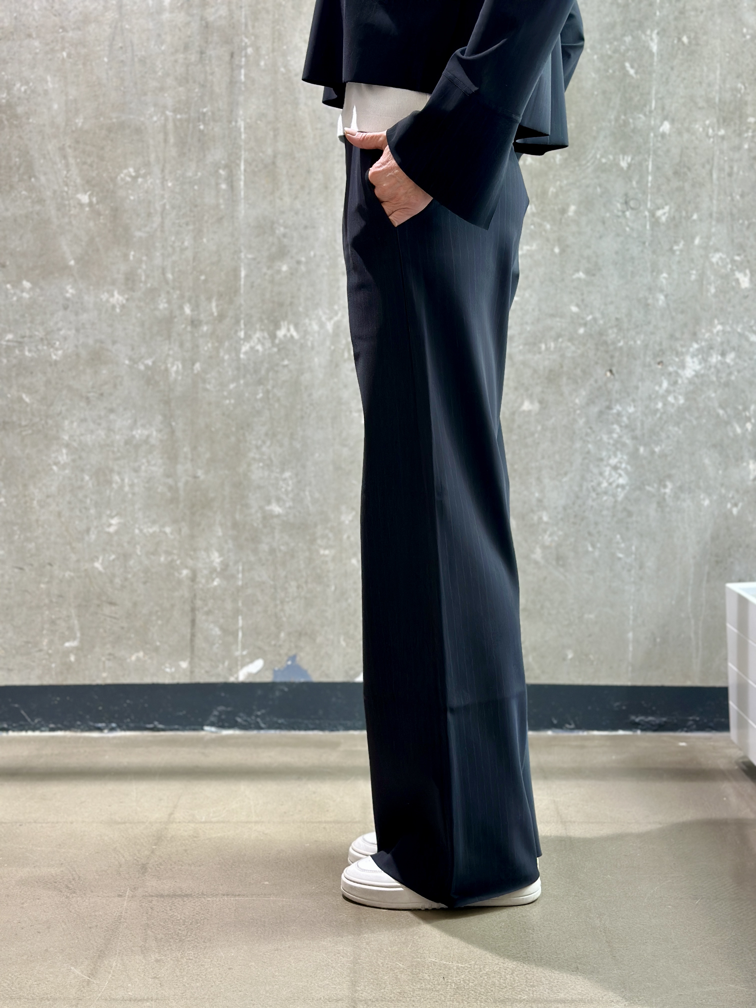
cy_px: 504
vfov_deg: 39.7
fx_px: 1398
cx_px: 378
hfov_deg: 30.3
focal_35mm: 48
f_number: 1.78
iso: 100
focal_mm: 6.86
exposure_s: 1/50
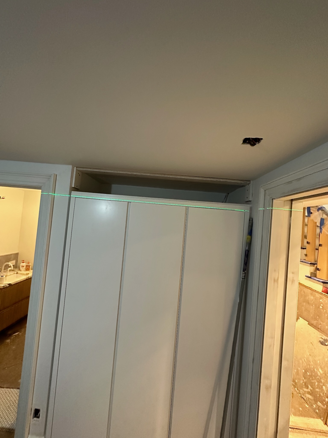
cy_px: 219
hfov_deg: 85.7
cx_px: 164
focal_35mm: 14
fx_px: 177
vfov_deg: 102.1
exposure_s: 1/60
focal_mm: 2.22
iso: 320
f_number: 2.2
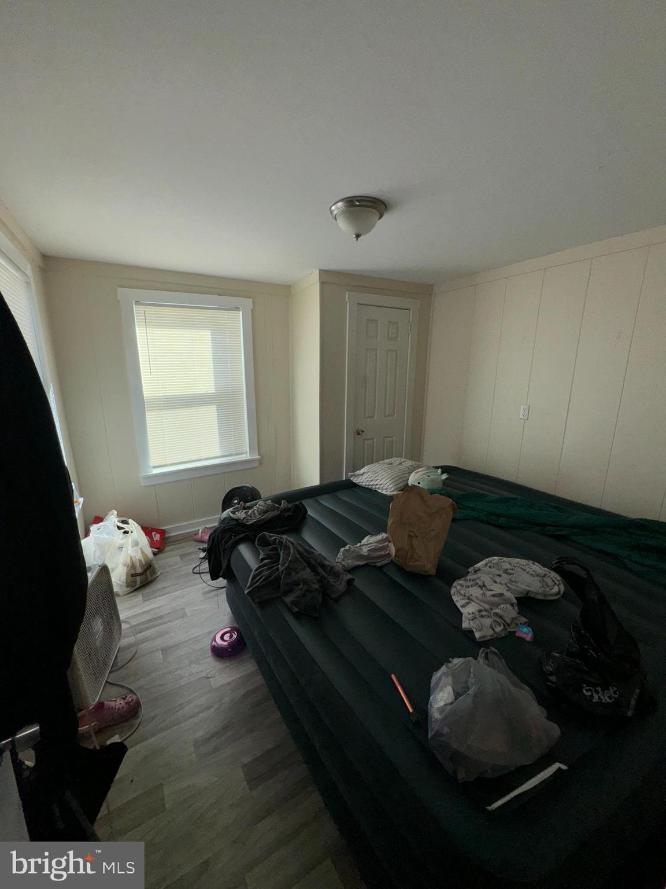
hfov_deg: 85.7
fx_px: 359
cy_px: 444
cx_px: 333
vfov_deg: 102.1
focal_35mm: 14
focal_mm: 2.22
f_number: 2.2
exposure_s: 1/234
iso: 32
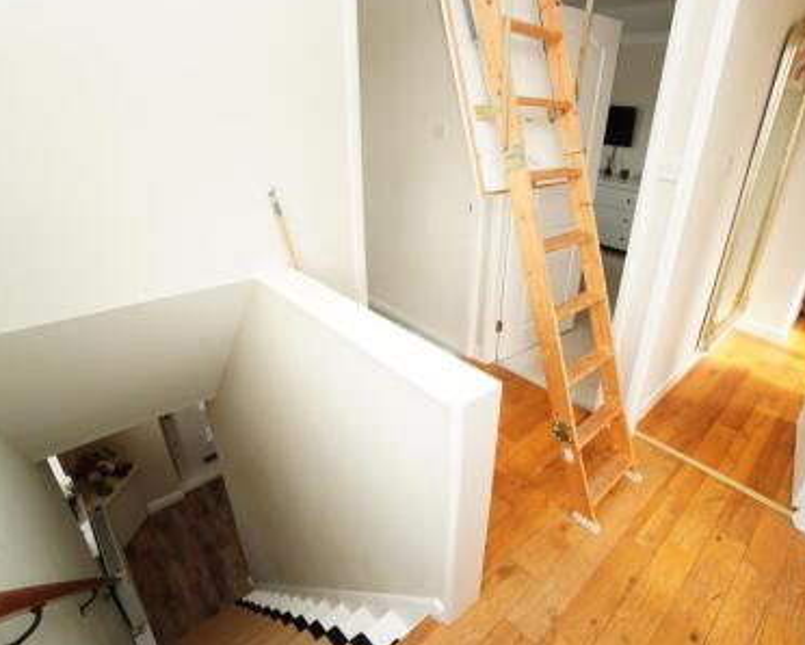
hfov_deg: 85.5
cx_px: 472
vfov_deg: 73.8
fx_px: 429
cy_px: 317
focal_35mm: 18
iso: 400
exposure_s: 1/125
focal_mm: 10
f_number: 4
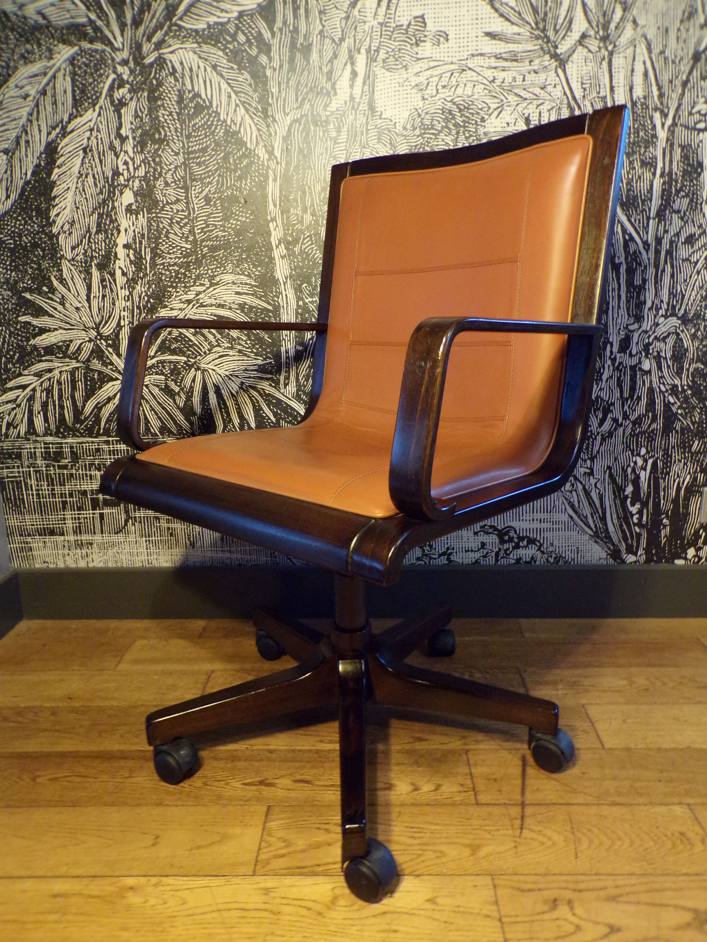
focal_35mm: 25
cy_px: 456
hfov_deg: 54.9
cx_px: 355
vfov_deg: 69.4
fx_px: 681
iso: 400
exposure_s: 1/9
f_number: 3
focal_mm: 4.3
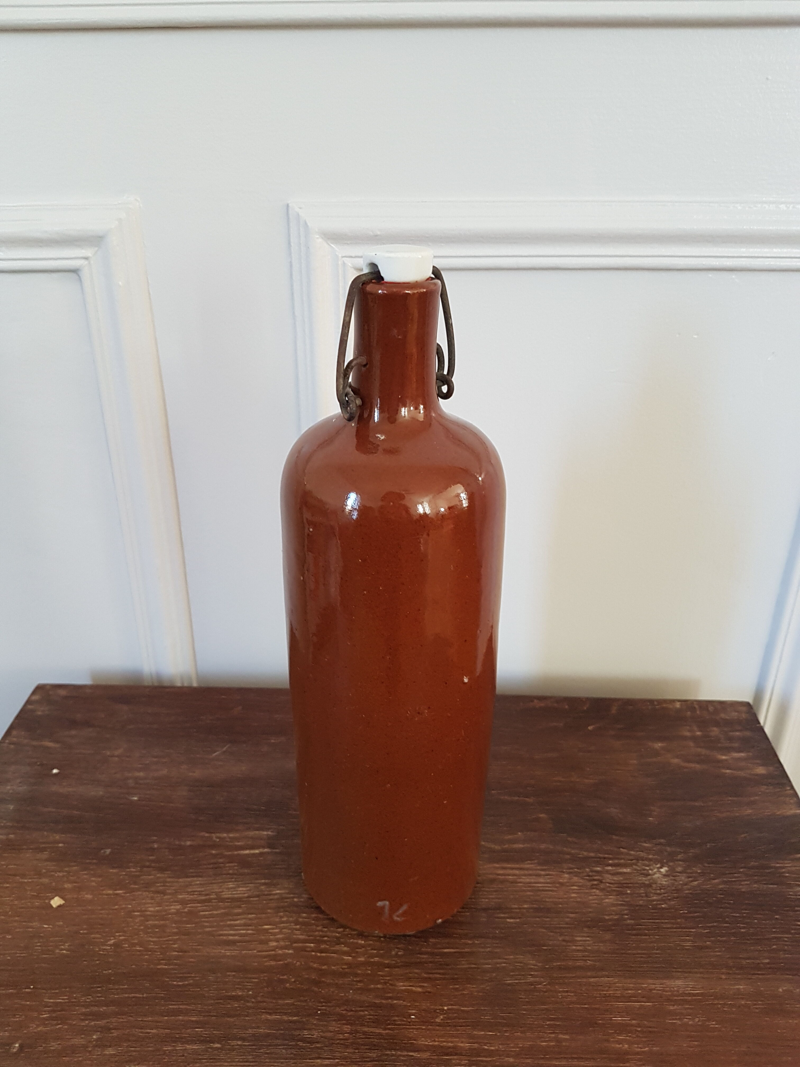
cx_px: 400
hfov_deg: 53.1
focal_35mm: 26
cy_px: 534
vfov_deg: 67.3
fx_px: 801
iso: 160
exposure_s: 1/30
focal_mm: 4.2
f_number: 1.7
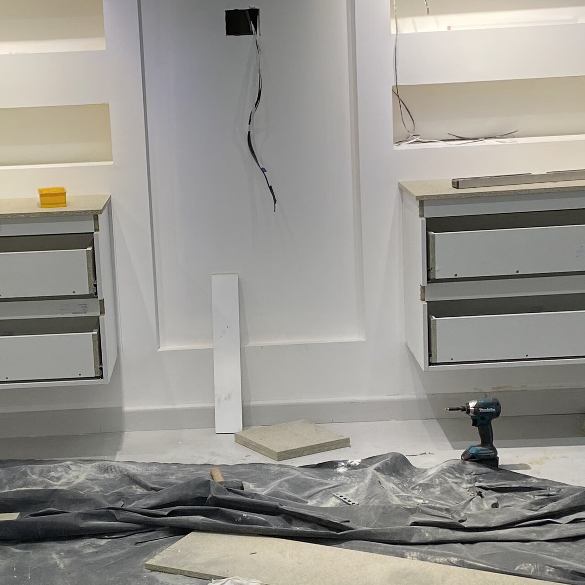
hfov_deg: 23.9
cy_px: 334
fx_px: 1377
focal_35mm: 72
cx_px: 201
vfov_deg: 24.0
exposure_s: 1/122
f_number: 1.8
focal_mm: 4.25
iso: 50
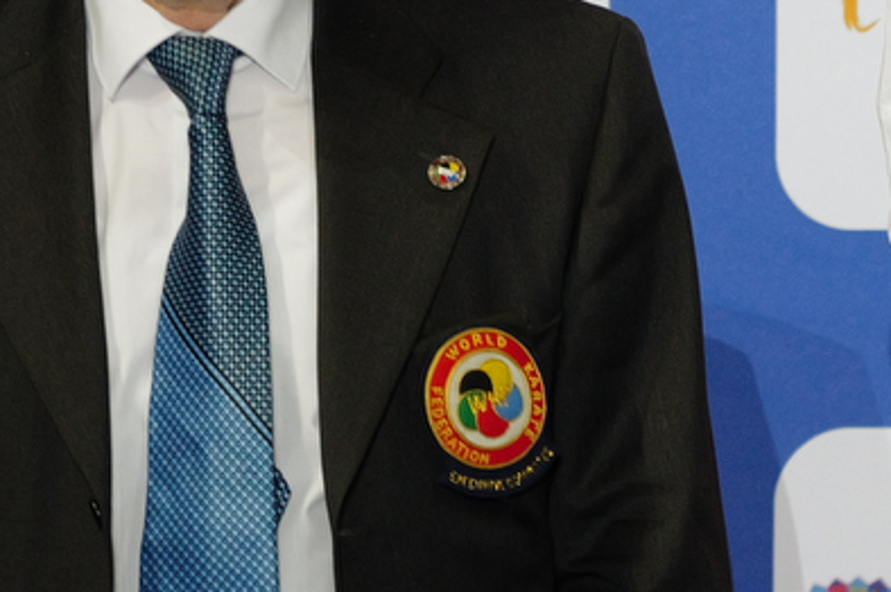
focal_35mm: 729
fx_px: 18027
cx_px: 2540
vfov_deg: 1.9
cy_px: 142
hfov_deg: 2.8
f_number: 2.8
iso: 800
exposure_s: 1/250
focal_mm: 115
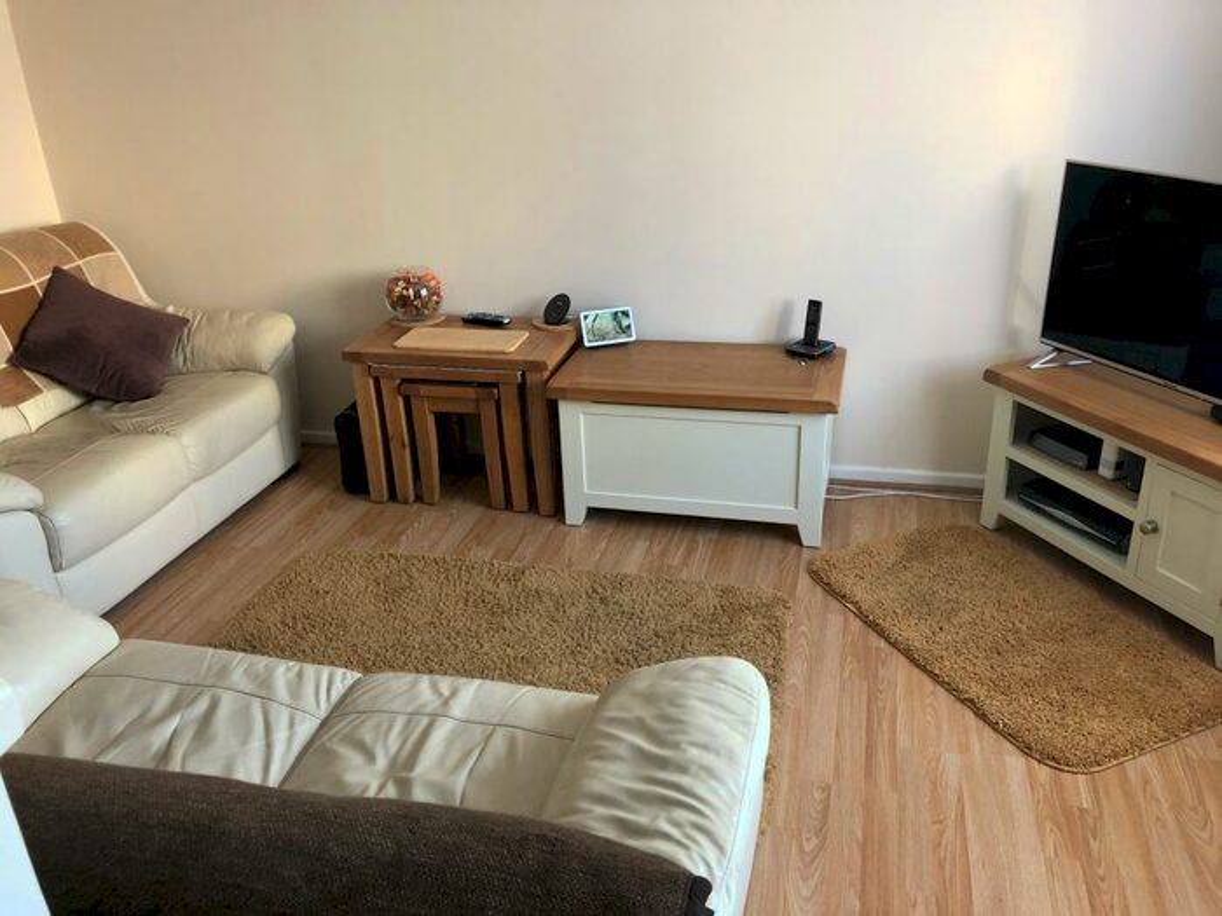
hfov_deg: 63.4
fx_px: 988
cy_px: 458
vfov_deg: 49.7
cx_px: 611
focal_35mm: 28
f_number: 1.8
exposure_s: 1/17
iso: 40
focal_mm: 3.99
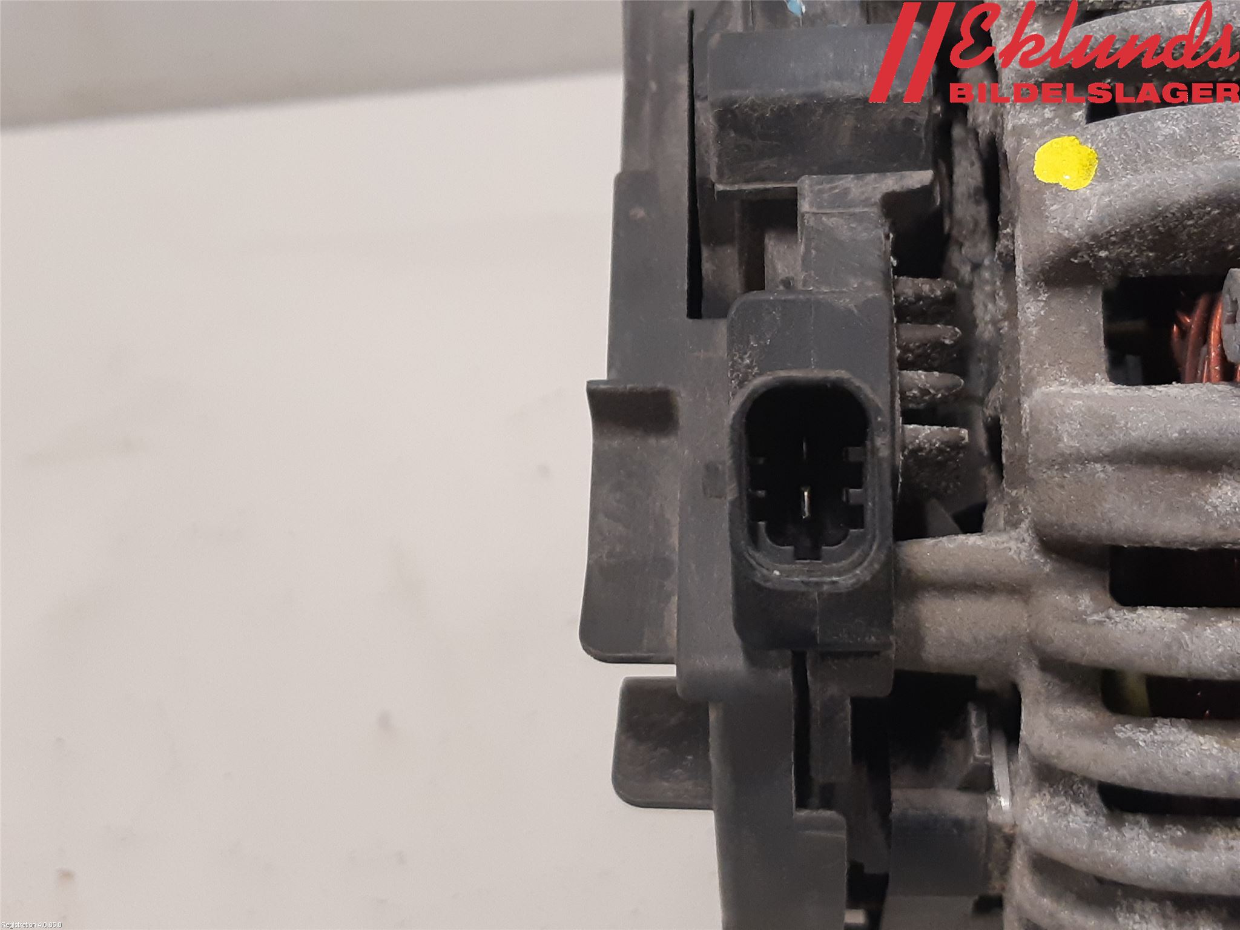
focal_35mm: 26
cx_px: 620
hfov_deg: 67.3
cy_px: 465
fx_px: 931
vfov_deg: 53.1
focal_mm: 3.93
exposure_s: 1/50
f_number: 1.7
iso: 200
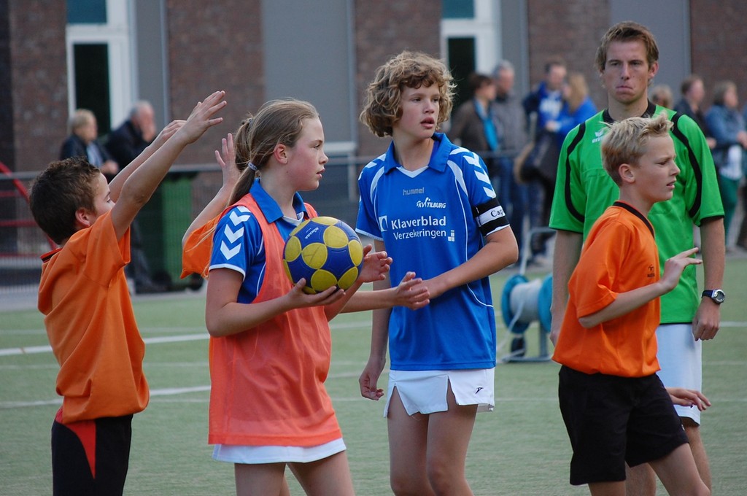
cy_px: 248
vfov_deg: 5.7
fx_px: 4974
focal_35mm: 240
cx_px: 374
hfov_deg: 8.6
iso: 500
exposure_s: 1/500
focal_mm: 160
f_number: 5.3
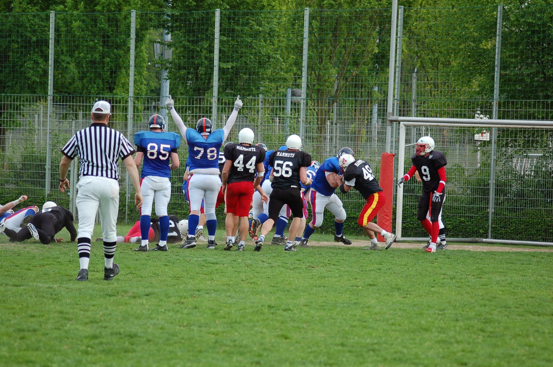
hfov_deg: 12.5
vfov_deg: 8.3
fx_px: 2530
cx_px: 276
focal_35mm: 165
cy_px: 184
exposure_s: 1/1000
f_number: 4.2
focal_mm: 110
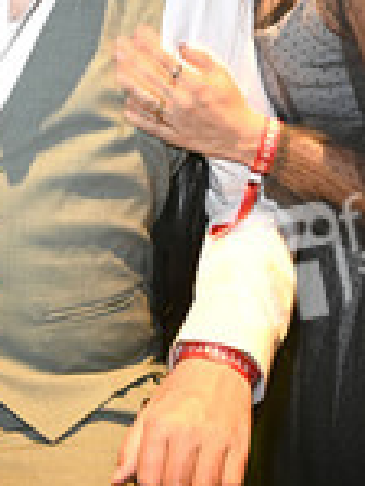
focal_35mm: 62
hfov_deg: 23.5
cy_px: 88
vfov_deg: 30.3
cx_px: 98
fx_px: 870
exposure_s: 1/20
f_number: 5.6
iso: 3200
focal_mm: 24
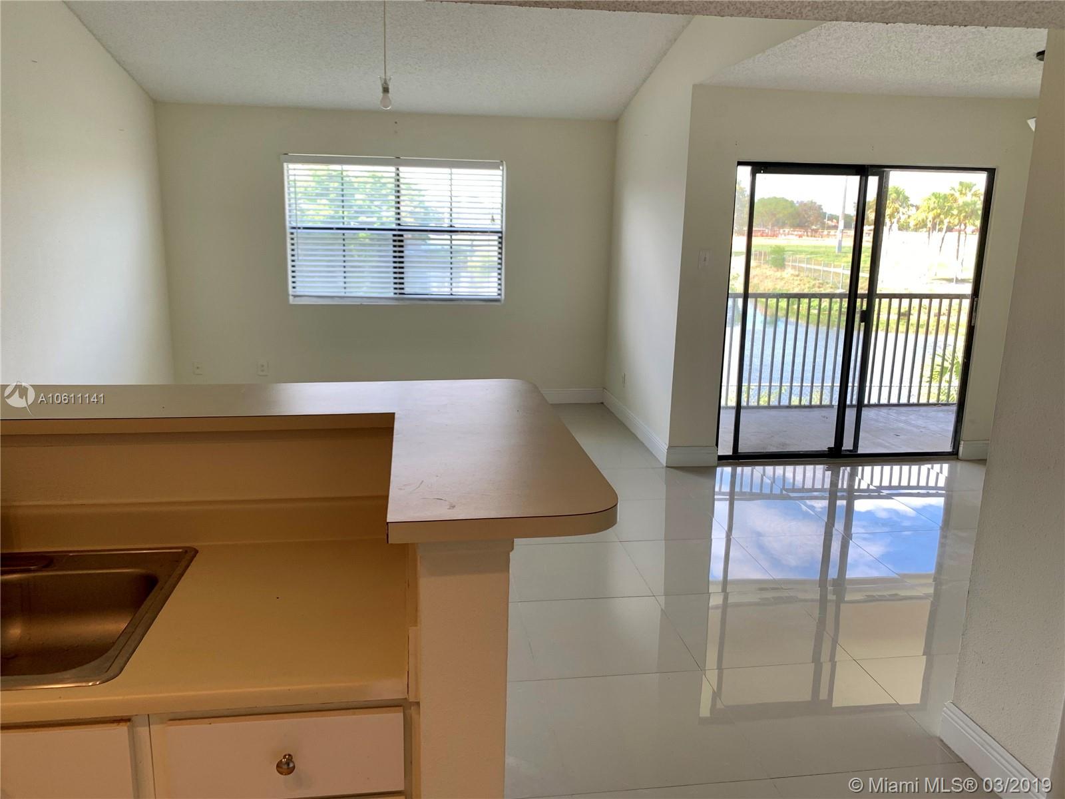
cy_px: 400
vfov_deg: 53.1
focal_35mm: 26
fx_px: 800
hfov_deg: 67.3
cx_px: 532
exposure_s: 1/120
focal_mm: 4.25
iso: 40
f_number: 1.8
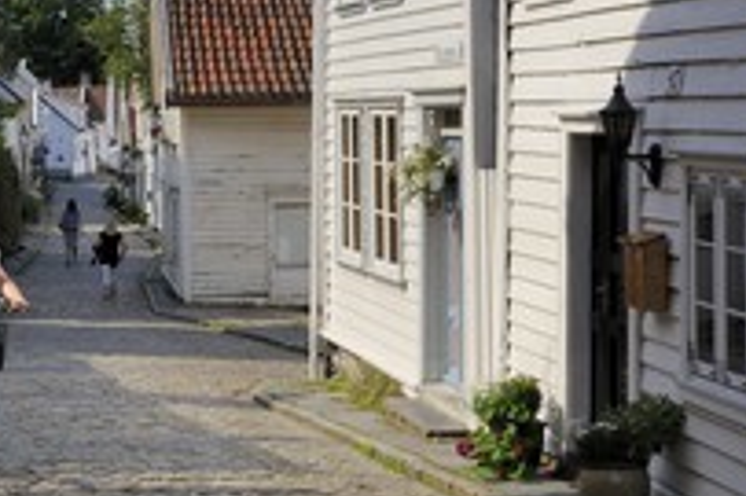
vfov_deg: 14.9
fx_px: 1884
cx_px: 276
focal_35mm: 91
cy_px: 121
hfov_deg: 22.3
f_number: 16
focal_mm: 44
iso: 200
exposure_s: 1/160
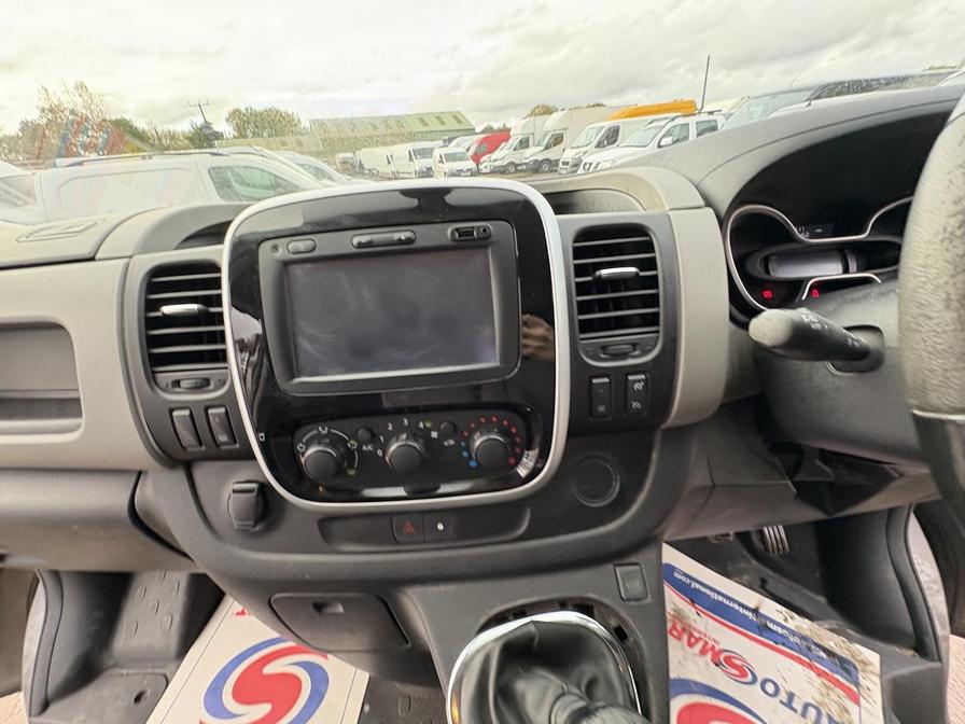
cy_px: 362
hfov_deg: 102.1
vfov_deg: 85.7
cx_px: 482
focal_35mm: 14
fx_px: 390
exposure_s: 1/60
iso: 320
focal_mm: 2.22
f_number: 2.2
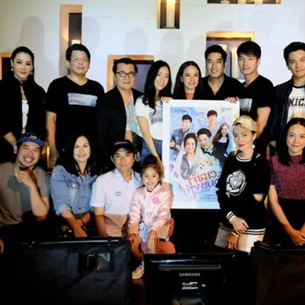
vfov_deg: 43.9
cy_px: 152
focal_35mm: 38
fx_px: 379
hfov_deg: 43.6
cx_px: 186
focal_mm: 19.6
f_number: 2.8
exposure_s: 1/60
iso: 1600
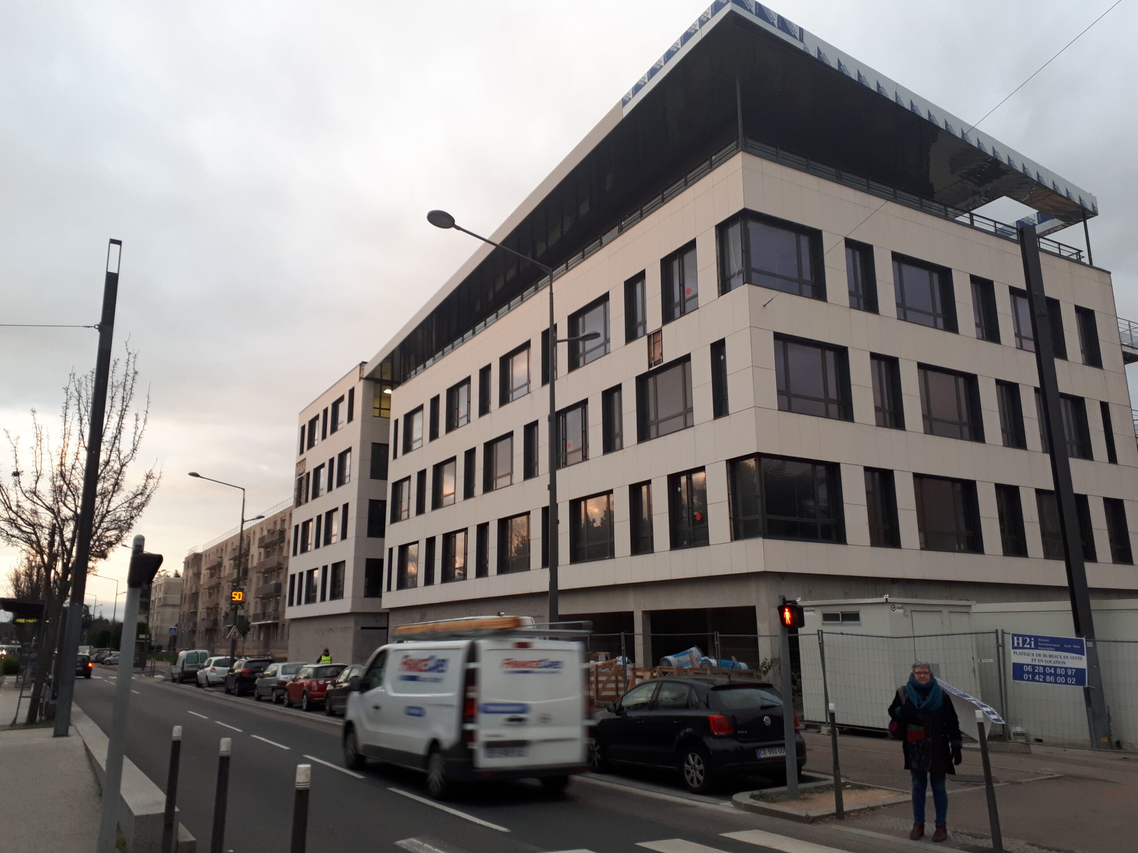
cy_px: 426
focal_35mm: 27
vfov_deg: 51.4
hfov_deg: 65.3
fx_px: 888
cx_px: 569
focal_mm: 3.6
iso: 50
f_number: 1.9
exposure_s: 1/50
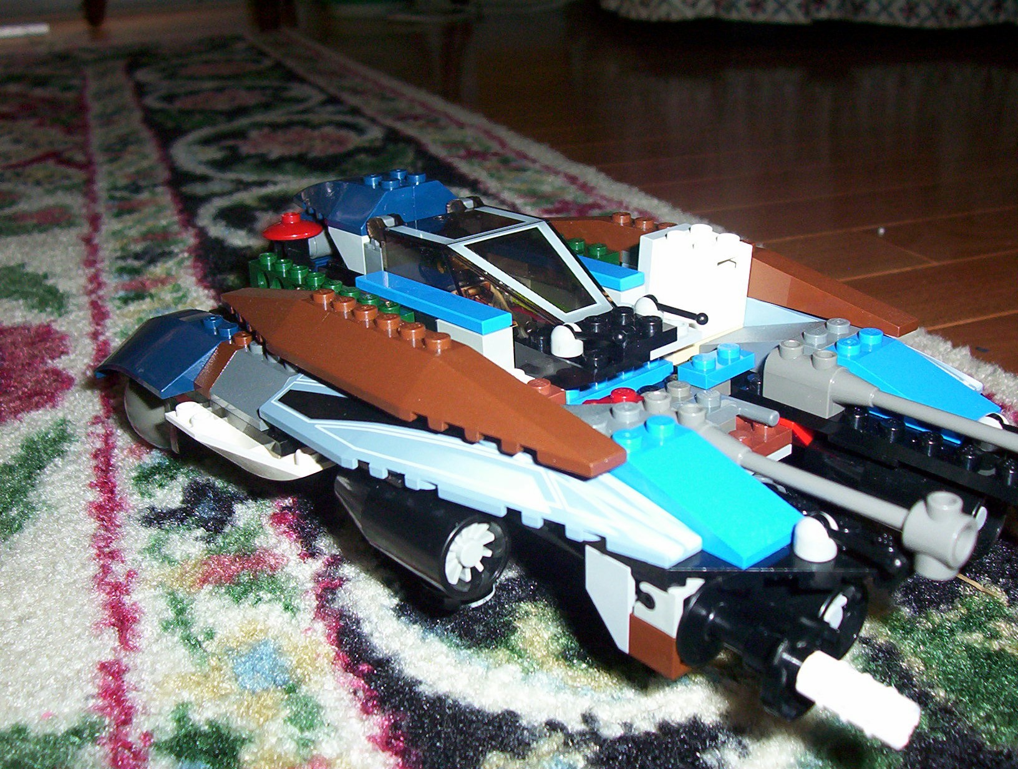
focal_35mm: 43
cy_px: 384
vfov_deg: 33.7
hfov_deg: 43.8
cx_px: 509
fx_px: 1268
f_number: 2.73
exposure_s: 1/60
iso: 140
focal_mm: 5.77
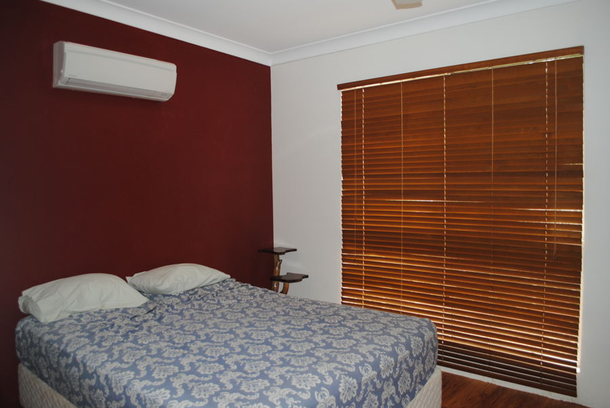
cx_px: 305
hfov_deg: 67.3
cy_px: 204
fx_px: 458
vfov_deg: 48.0
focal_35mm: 27
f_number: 3.5
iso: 200
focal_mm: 18
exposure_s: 1/60
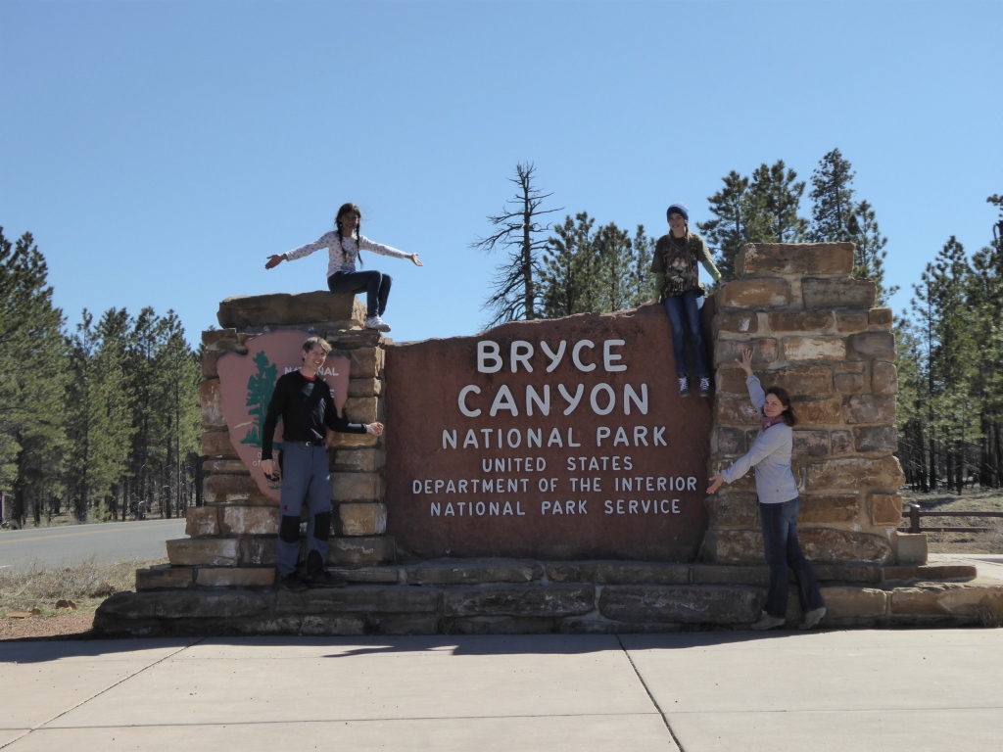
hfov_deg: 33.8
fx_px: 1652
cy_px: 376
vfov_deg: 25.7
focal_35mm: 57
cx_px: 502
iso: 200
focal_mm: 10.3
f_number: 4.5
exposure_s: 1/800
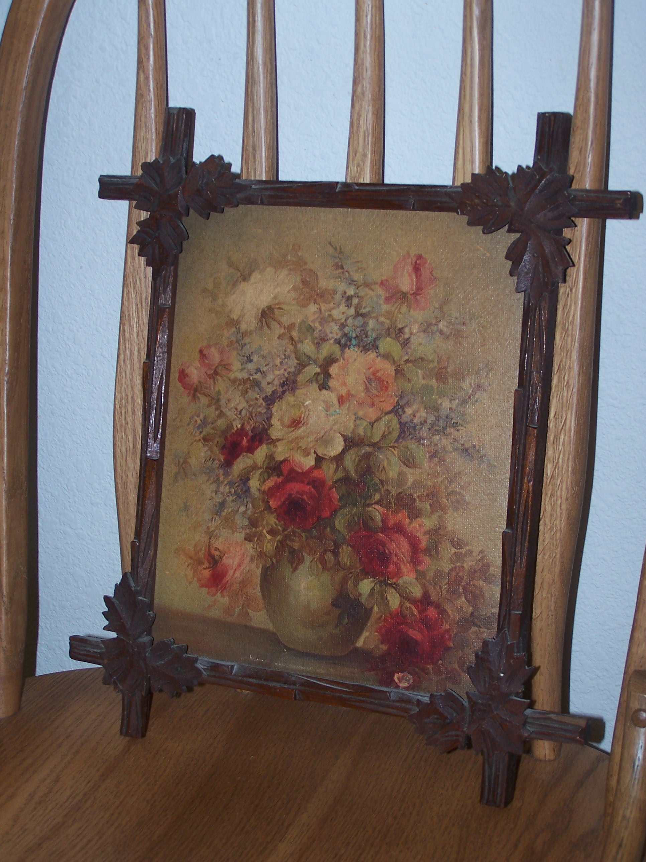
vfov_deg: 30.3
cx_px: 323
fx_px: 1592
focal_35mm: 64
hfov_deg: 22.9
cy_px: 431
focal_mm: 10.7
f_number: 3.2
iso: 80
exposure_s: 1/60
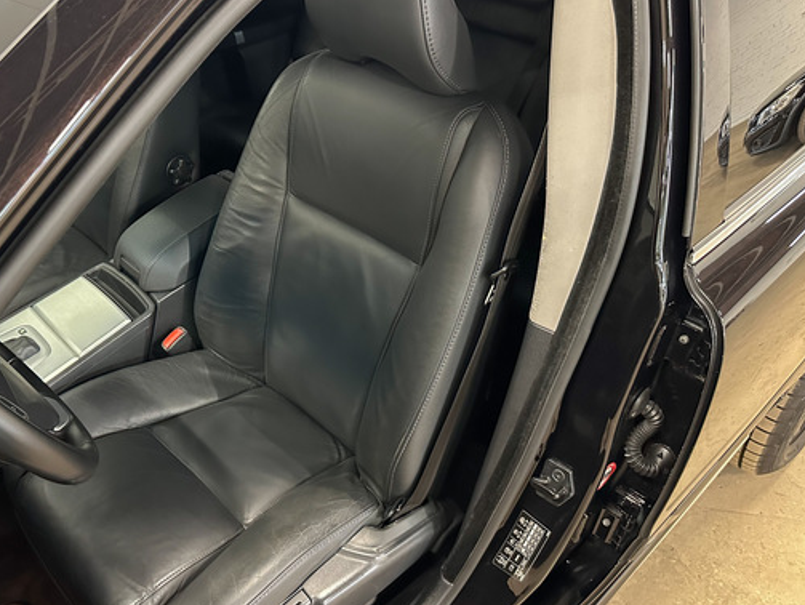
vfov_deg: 45.5
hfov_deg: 57.4
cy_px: 285
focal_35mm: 31
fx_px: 721
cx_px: 291
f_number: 1.78
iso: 1000
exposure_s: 1/25
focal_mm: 6.86
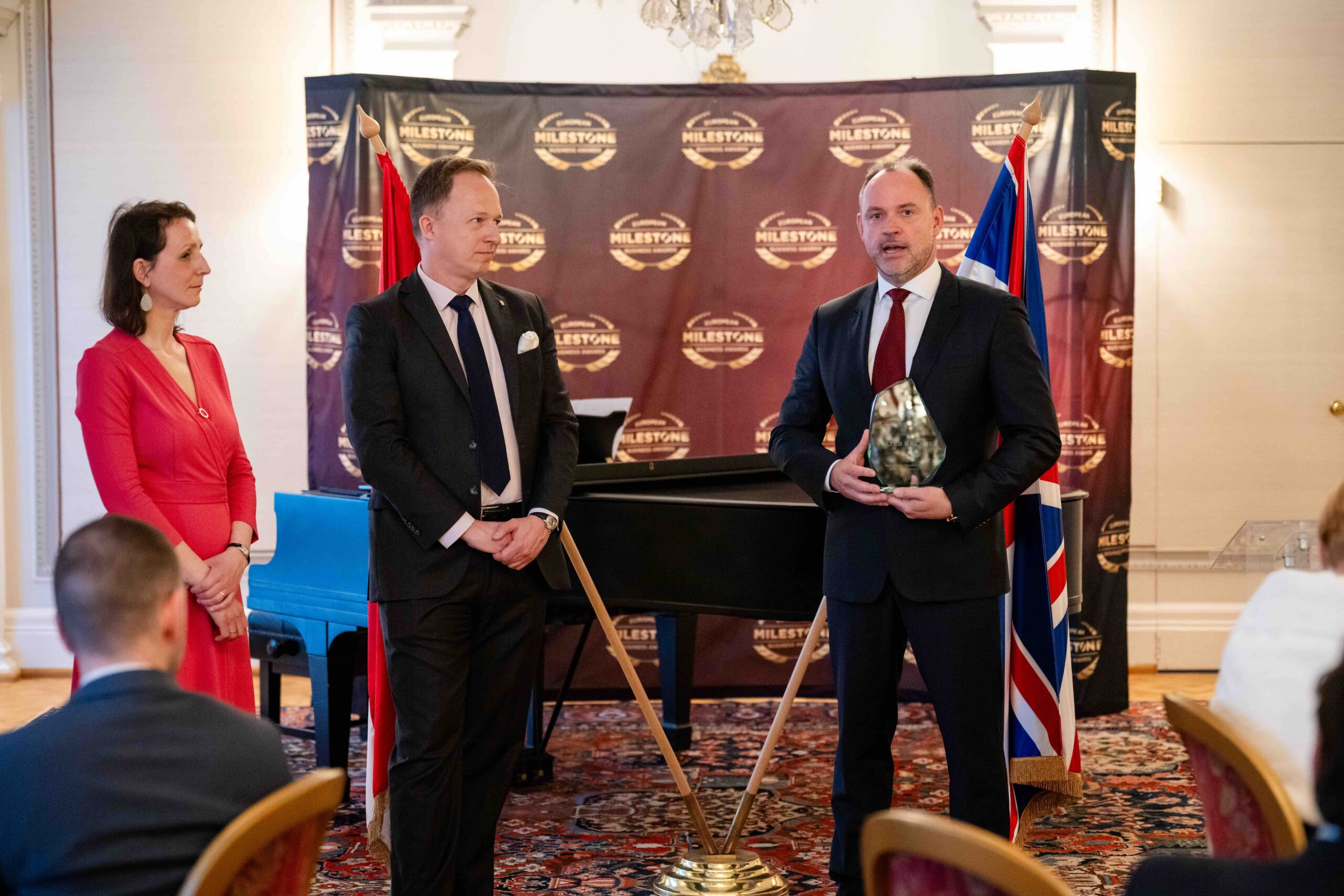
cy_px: 448
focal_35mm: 72
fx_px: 2688
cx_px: 672
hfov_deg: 28.1
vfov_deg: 18.9
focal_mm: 72
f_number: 2.5
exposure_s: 1/100
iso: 3600
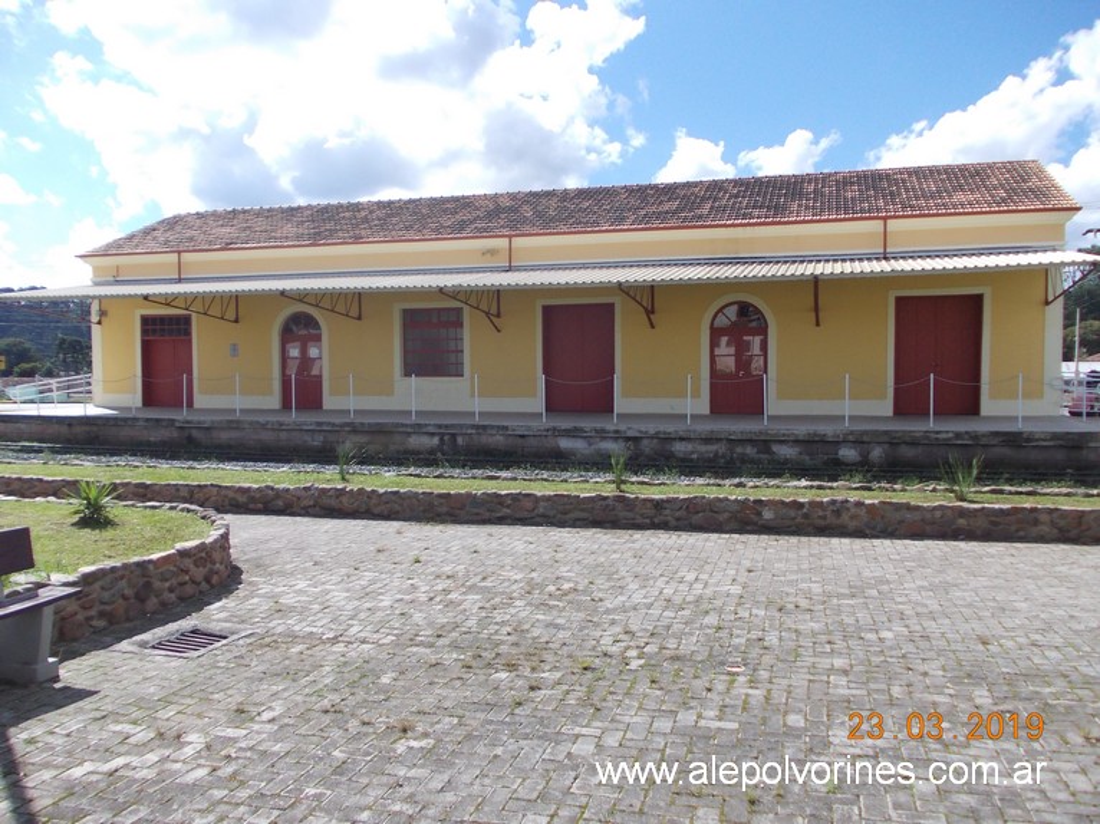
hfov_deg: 63.5
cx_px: 550
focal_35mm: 28
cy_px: 412
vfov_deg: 49.7
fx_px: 889
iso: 80
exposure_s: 1/320
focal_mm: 4
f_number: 5.4
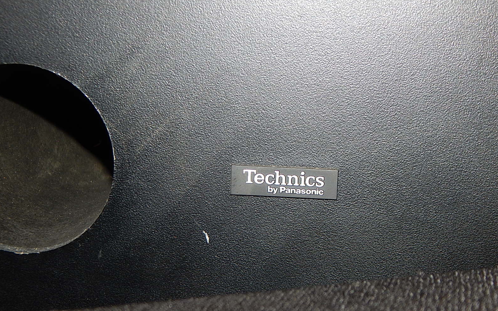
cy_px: 157
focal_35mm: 58
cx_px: 251
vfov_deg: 22.4
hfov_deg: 35.1
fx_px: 787
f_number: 3.8
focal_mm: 9.7
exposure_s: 1/30
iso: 200
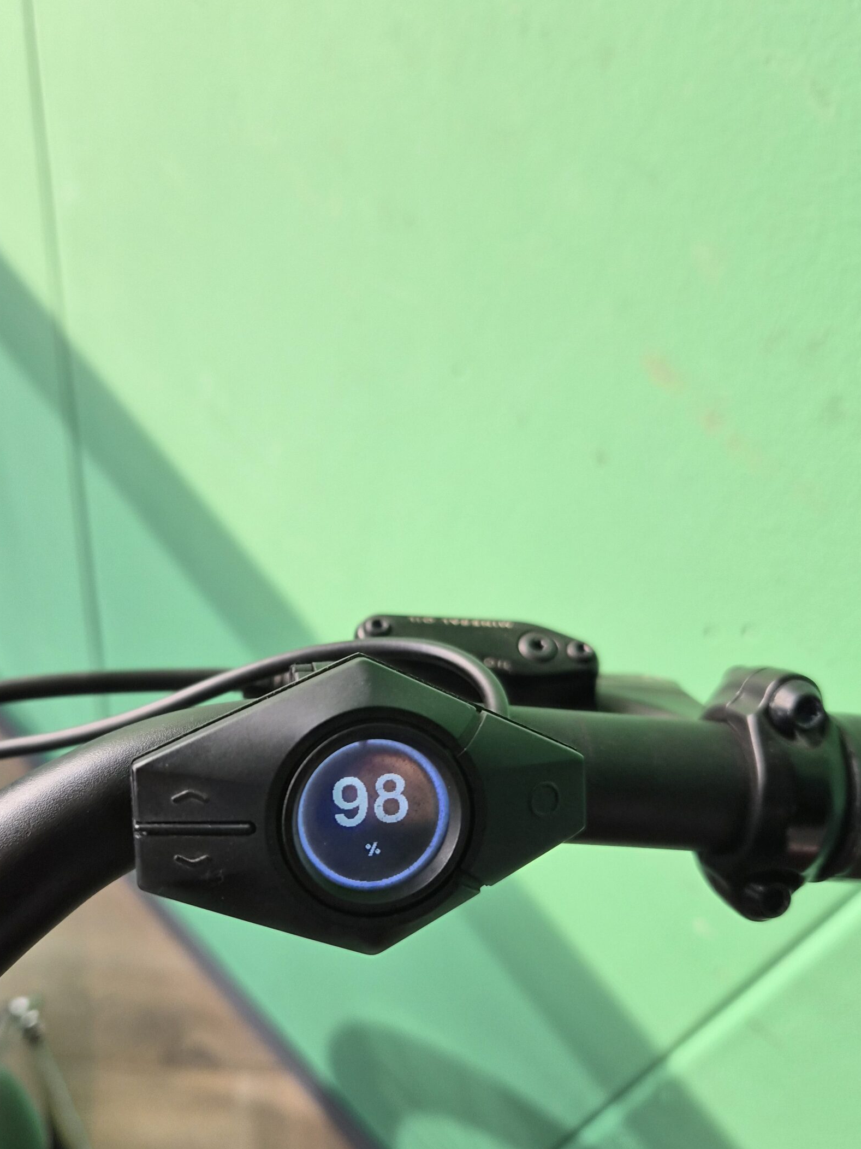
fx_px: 929
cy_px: 635
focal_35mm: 28
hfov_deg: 49.5
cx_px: 360
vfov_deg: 63.3
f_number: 1.8
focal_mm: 5.4
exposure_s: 1/180
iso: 50
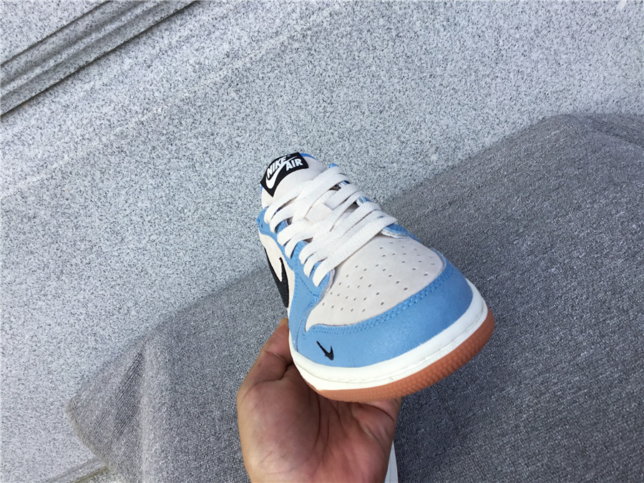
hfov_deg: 58.4
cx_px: 322
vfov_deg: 45.4
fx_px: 577
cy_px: 242
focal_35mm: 31
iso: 25
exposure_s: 1/181
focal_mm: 3.3
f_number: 2.4
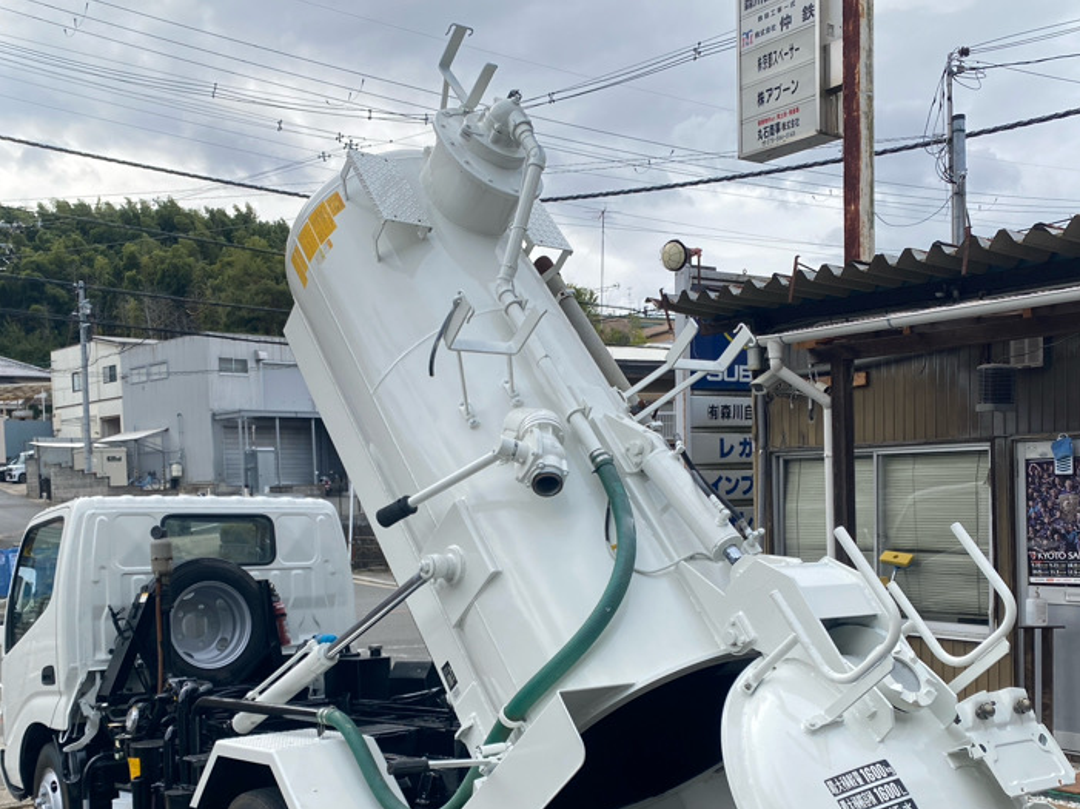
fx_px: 1185
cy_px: 567
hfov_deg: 48.9
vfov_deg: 37.1
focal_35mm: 38
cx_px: 481
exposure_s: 1/1484
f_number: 1.8
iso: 32
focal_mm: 4.25
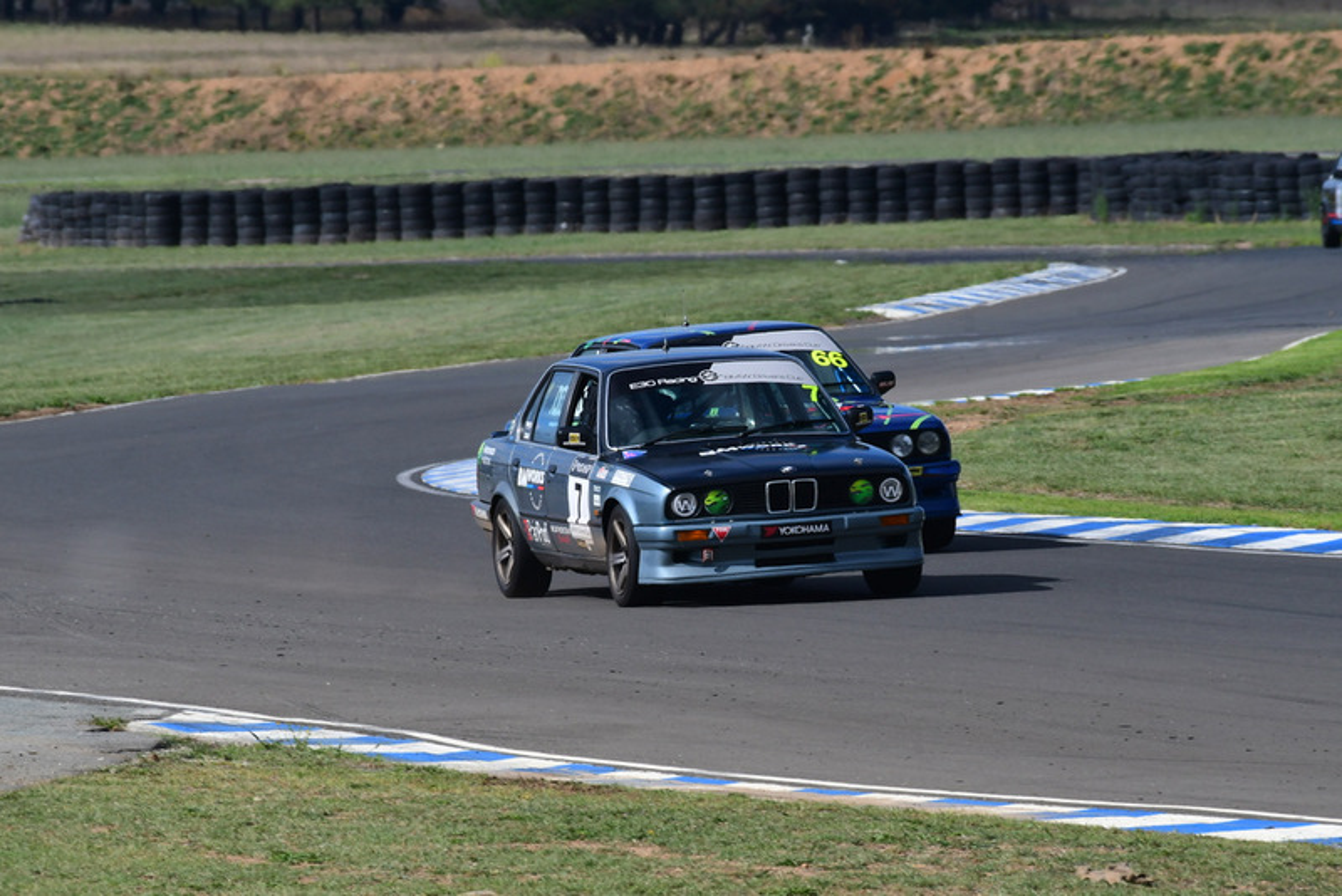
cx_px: 671
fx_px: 25170
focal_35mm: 675
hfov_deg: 3.1
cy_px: 448
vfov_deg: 2.0
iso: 400
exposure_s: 1/640
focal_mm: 450
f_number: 13
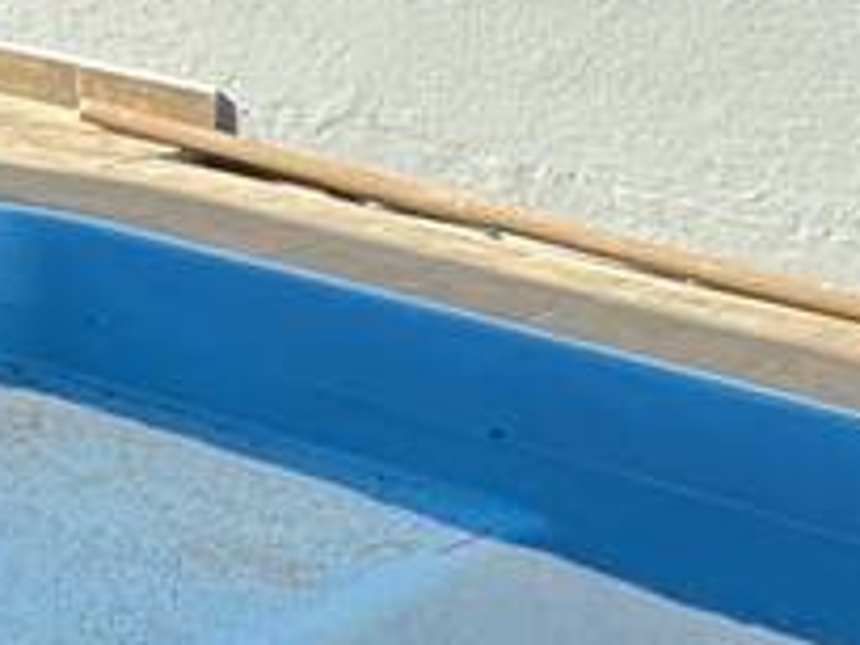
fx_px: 2460
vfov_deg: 13.7
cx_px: -1809
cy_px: -417
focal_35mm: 99
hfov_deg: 11.0
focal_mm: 2.22
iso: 40
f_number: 2.2
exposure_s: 1/610
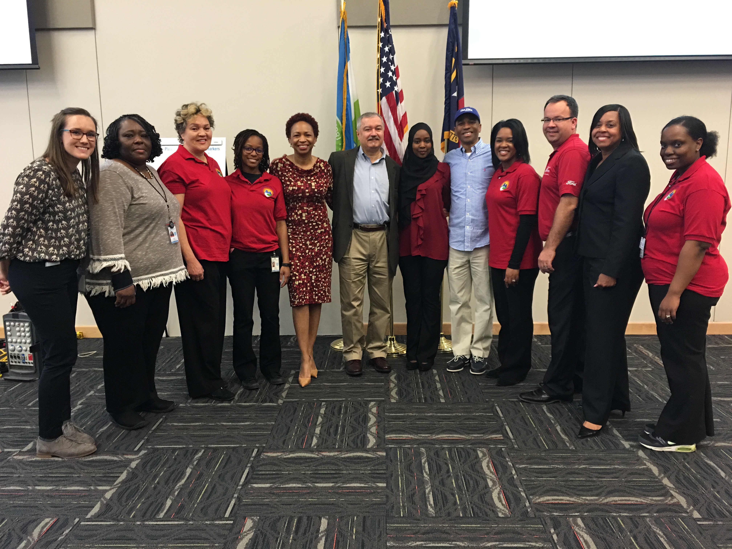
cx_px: 366
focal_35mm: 29
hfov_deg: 61.7
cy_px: 274
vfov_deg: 48.2
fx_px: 613
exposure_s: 1/15
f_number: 2.2
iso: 80
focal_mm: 4.15
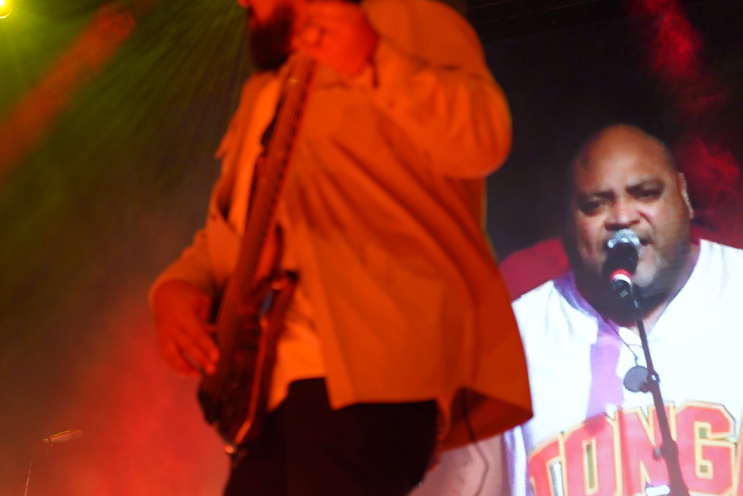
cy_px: 156
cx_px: 322
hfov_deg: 20.8
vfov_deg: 13.9
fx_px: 2022
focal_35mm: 98
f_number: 4
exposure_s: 1/160
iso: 1250
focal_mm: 69
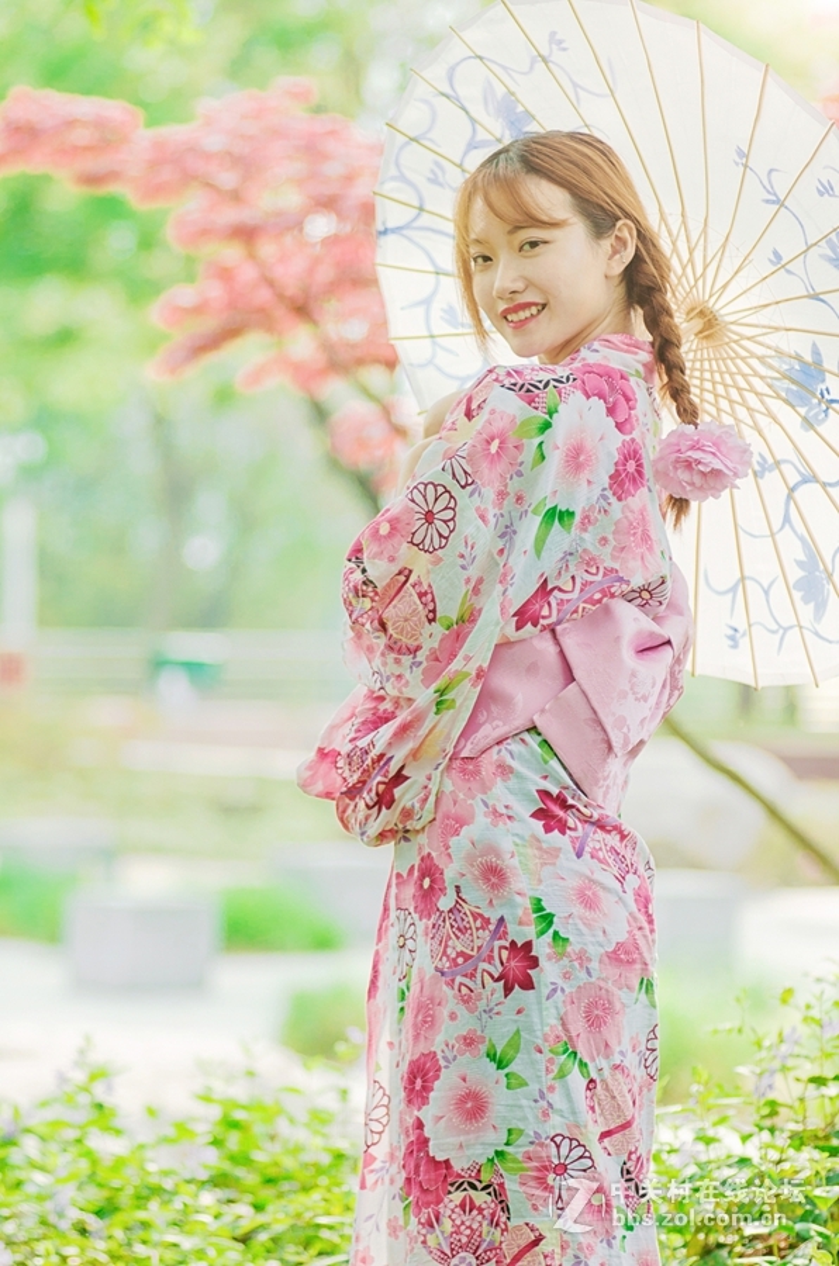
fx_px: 5900
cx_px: 420
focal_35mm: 168
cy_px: 633
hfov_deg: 8.1
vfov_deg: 12.3
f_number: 3.5
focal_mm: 112
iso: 200
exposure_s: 1/320
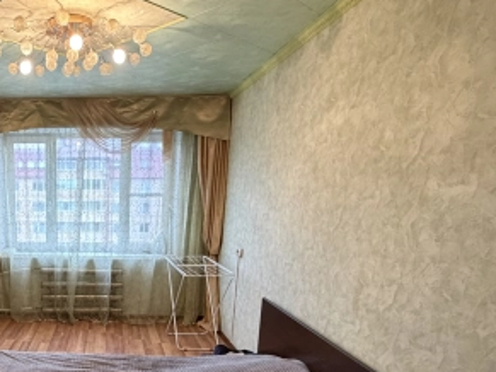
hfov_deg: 54.4
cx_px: 77
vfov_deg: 45.0
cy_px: 285
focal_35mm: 30
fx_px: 430
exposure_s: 1/50
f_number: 2.2
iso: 500
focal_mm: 2.22
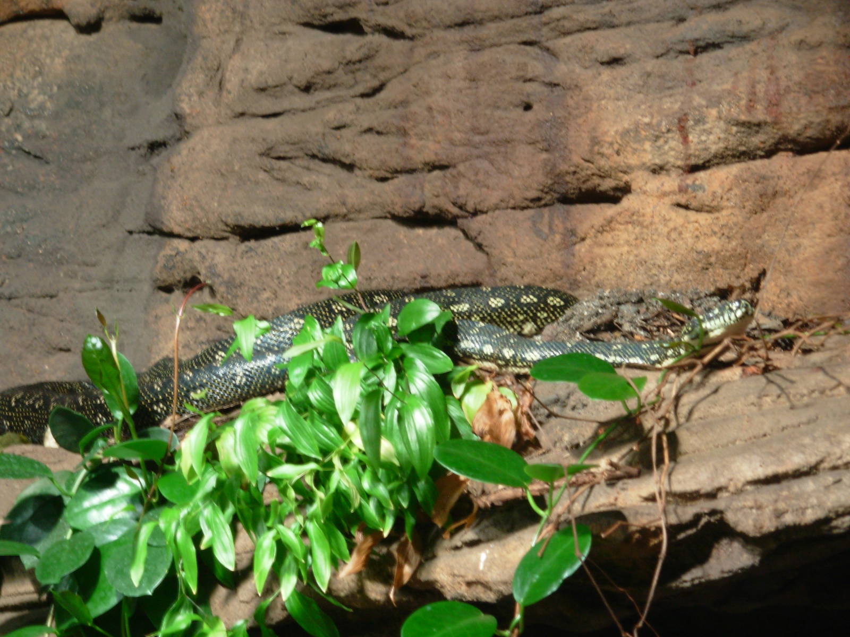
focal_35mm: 112
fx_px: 2750
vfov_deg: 13.2
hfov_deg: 17.6
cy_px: 318
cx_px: 425
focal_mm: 18.6
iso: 94
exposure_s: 1/8
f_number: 4.2
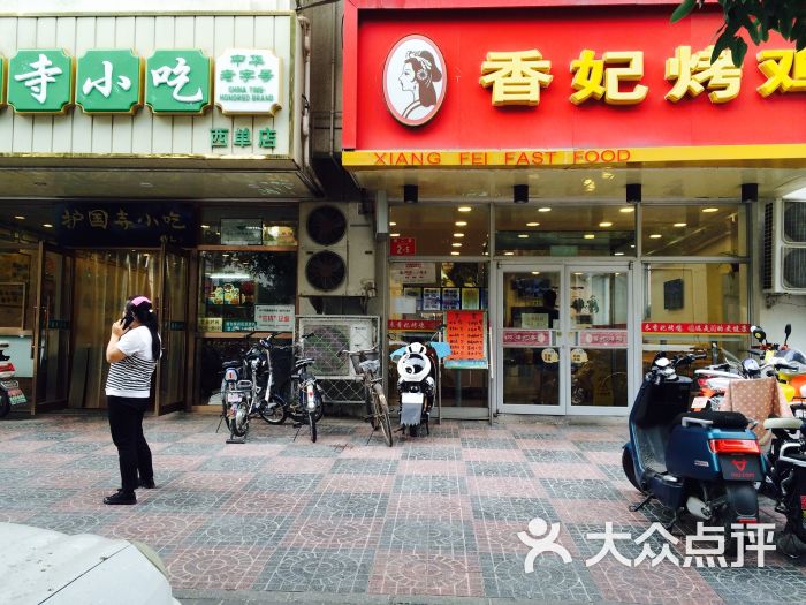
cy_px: 302
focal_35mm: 30
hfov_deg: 60.0
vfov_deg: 46.8
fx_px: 699
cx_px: 403
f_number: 2.2
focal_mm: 4.12
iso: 50
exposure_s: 1/120
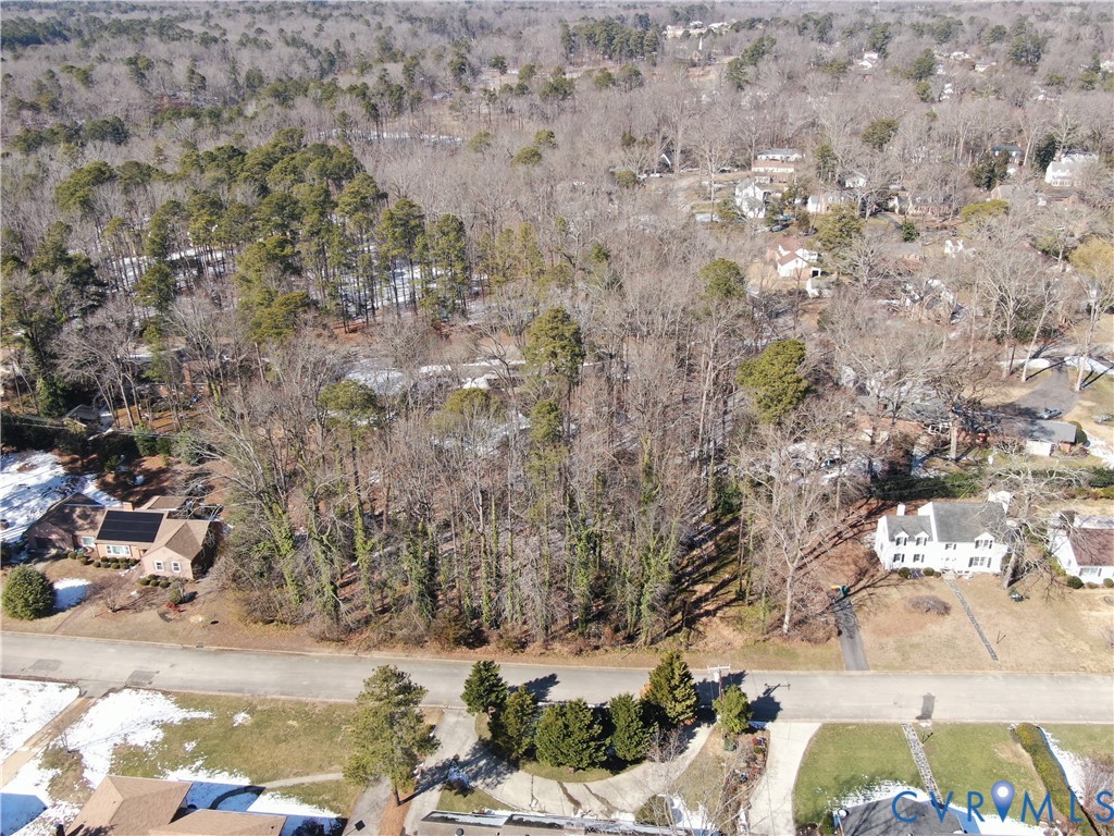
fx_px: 1030
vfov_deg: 44.2
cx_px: 557
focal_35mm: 32
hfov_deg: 56.8
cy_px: 418
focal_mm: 5.45
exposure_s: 1/500
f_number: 3.1
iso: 100
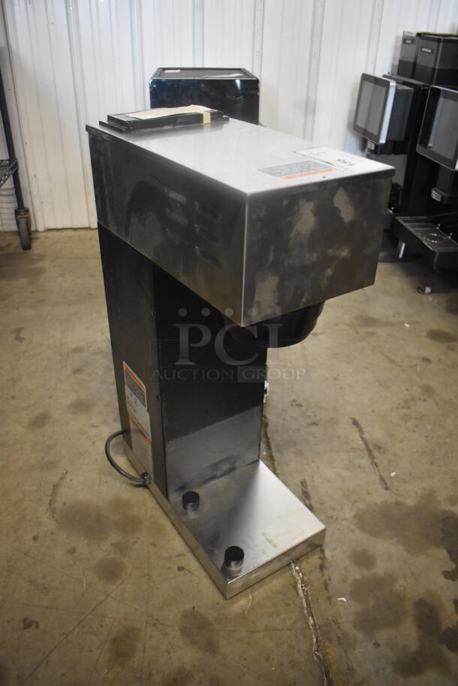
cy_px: 343
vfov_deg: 67.3
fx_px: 514
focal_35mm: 27
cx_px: 229
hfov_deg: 48.0
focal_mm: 18
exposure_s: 1/125
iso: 3600
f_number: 3.5
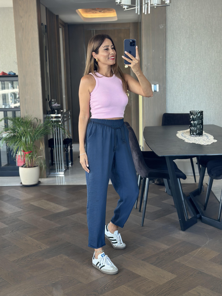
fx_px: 410
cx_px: 111
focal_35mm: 48
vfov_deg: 39.7
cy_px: 148
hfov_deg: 30.3
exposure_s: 1/67
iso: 125
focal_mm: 6.86
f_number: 1.78
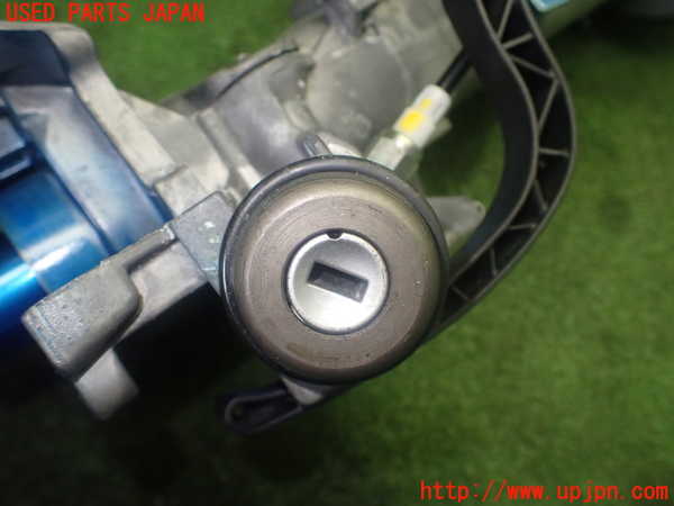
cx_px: 337
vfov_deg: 46.8
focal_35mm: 30
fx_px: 584
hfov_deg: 60.0
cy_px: 253
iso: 400
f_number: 2.3
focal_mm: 5.4
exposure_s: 1/125
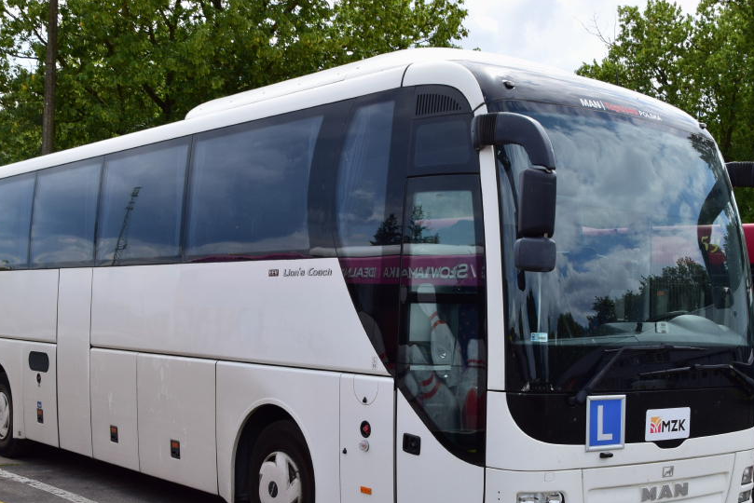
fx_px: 1110
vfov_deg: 25.3
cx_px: 417
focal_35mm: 53
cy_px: 357
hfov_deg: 37.5
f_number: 10
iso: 200
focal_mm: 22
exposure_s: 1/250
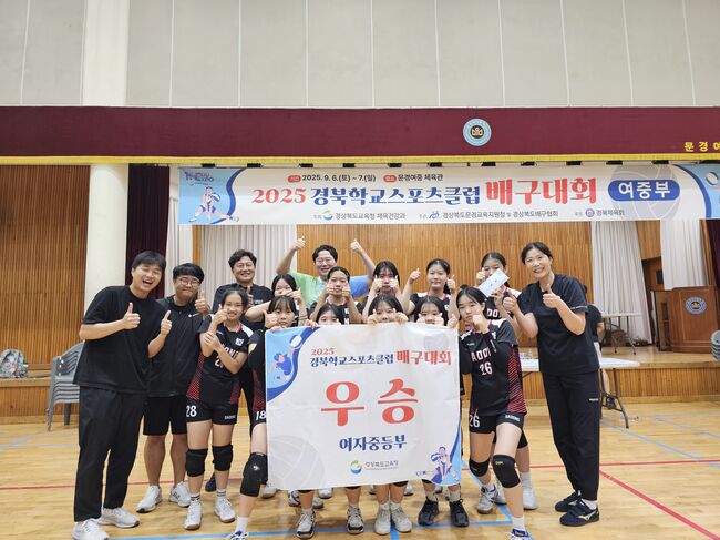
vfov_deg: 58.8
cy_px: 270
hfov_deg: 73.9
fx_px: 478
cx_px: 360
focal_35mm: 23
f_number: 1.7
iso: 250
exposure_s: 1/120
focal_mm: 6.3
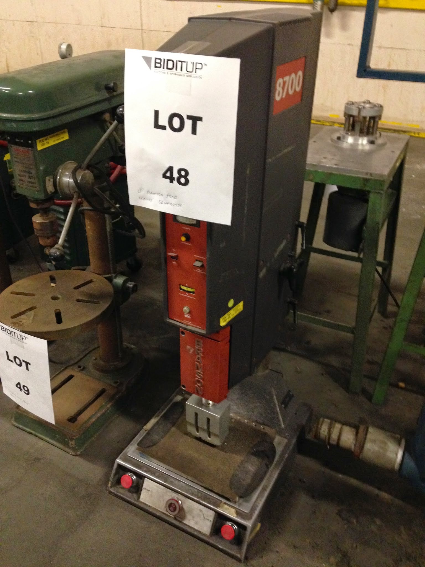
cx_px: 212
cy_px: 284
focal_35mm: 33
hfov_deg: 42.9
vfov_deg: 55.4
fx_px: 540
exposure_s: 1/15
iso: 400
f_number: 2.4
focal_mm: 4.12
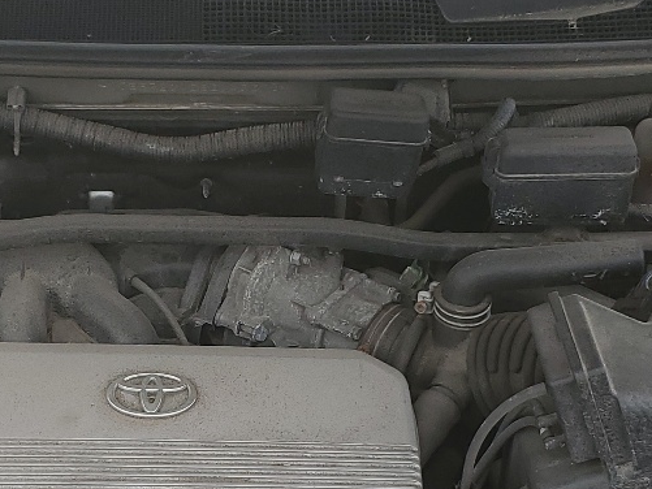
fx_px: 1564
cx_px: 263
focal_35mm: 83
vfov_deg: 17.5
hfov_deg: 23.5
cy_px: 436
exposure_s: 1/370
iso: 50
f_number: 1.5
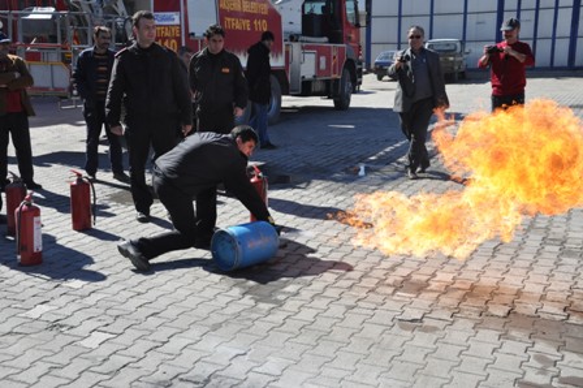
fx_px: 728
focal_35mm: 45
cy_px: 194
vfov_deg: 29.8
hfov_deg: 43.6
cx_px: 292
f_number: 14
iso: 1000
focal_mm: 30
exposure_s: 1/800
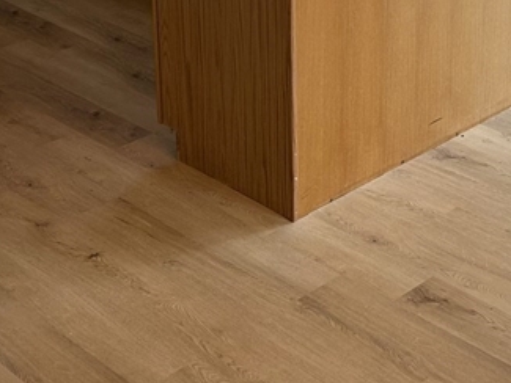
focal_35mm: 82
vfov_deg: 16.6
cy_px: -166
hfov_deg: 22.9
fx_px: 1211
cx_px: 514
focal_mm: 5.7
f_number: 1.5
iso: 64
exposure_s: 1/120
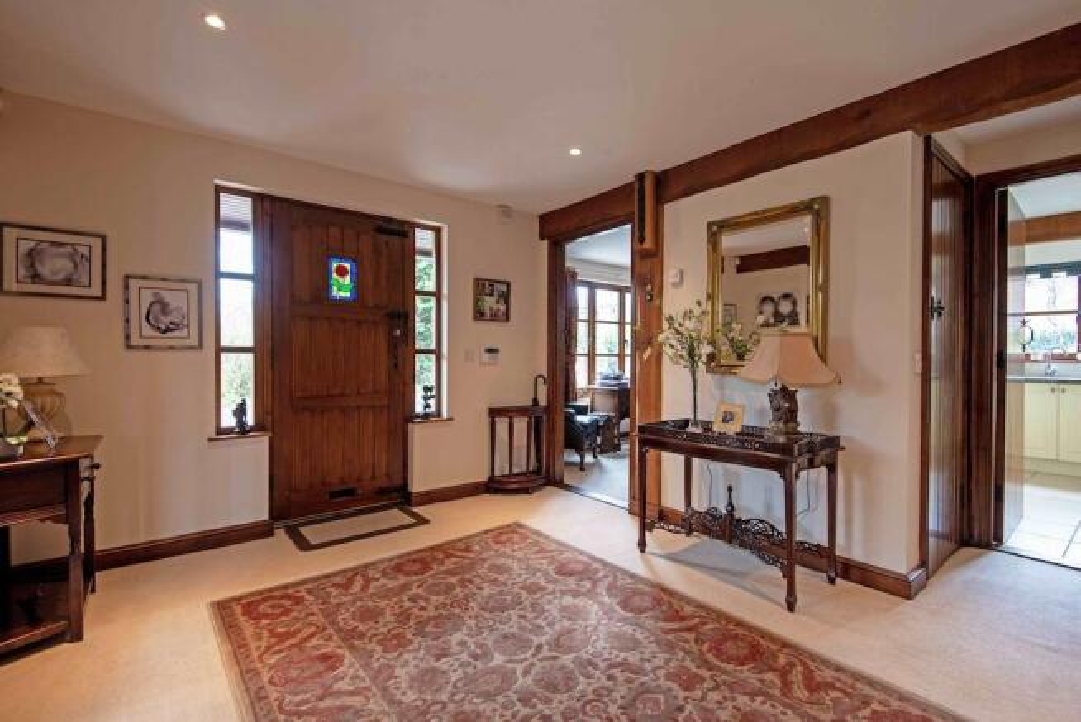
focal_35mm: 16
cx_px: 540
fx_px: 481
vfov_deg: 73.8
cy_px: 361
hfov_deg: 96.7
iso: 250
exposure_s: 1/8
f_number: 8
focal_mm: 16
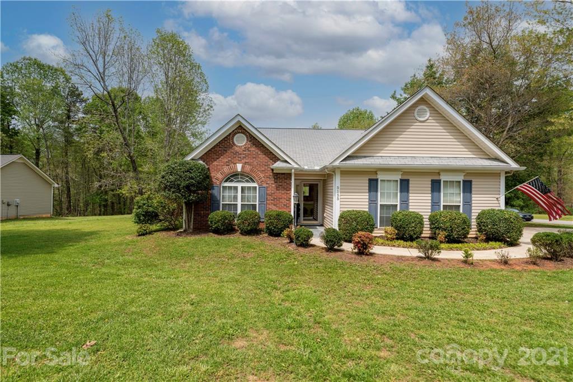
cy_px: 191
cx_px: 286
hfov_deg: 93.3
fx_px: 271
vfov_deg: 70.5
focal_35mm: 17
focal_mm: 17
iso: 320
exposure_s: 1/4000
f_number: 7.1
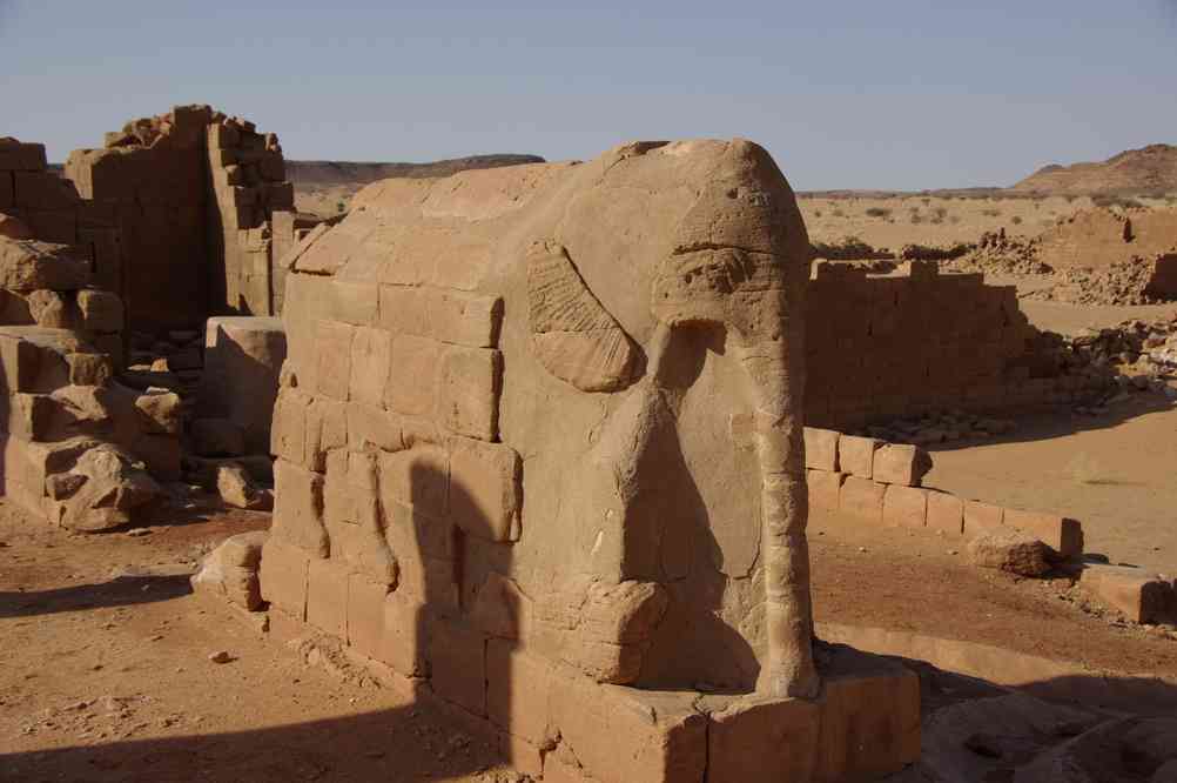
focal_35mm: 49
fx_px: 1587
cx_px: 588
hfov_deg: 40.7
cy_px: 392
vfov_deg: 27.7
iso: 100
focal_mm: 32.4
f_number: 8
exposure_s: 1/250
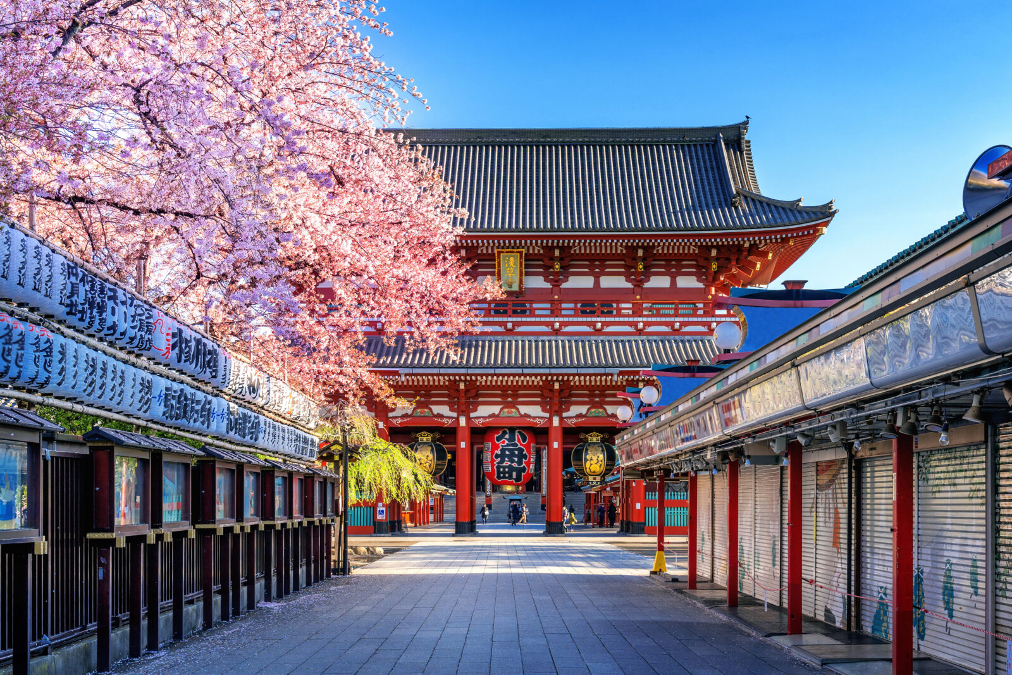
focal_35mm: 44
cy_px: 338
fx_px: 1237
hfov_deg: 44.5
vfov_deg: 30.5
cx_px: 506
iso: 100
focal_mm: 44
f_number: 9
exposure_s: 1/80
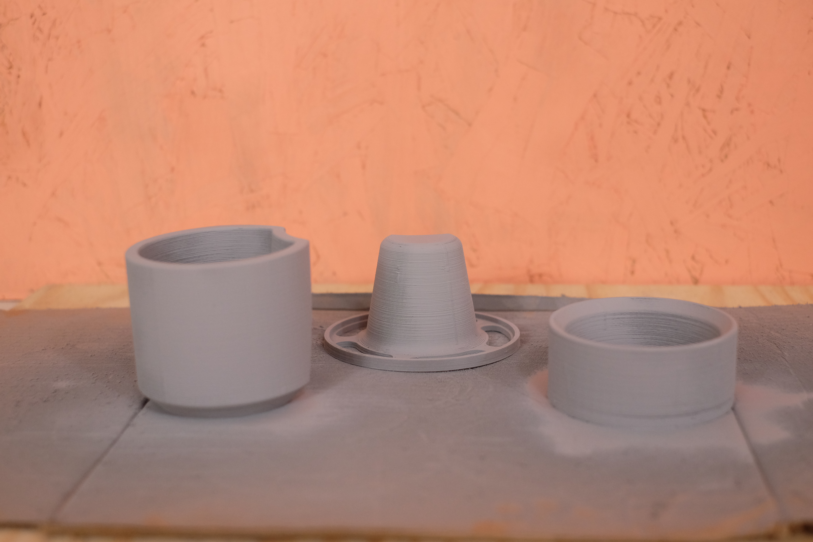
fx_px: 1197
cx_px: 406
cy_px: 271
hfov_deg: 37.5
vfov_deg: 25.5
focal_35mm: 53
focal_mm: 35
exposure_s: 1/30
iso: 1600
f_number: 2.8
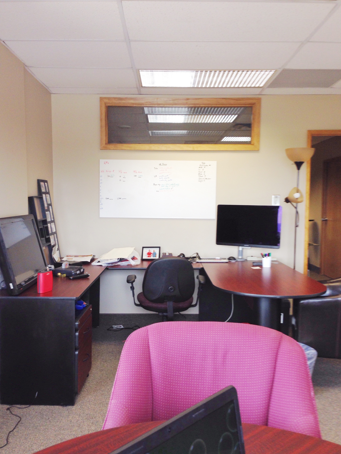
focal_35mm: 34
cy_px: 234
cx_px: 168
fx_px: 447
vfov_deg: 53.9
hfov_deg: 41.8
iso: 50
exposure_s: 1/40
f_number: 2.4
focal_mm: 4.12
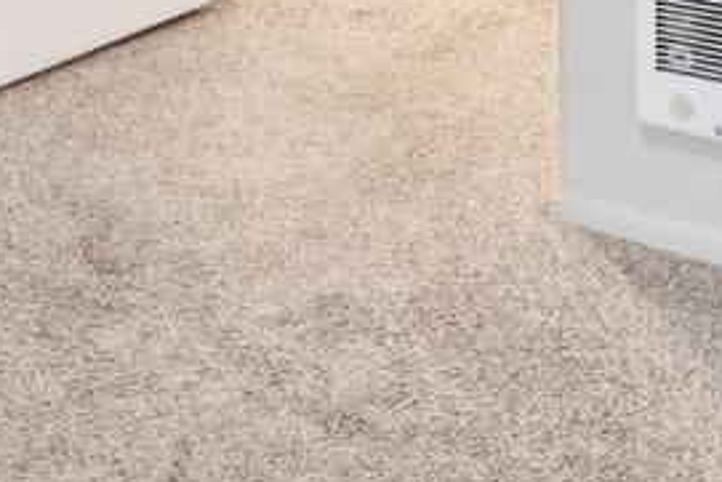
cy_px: -752
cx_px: 498
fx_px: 2428
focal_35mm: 121
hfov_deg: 16.9
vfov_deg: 9.7
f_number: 8
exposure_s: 1/3.33
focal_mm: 16
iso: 400
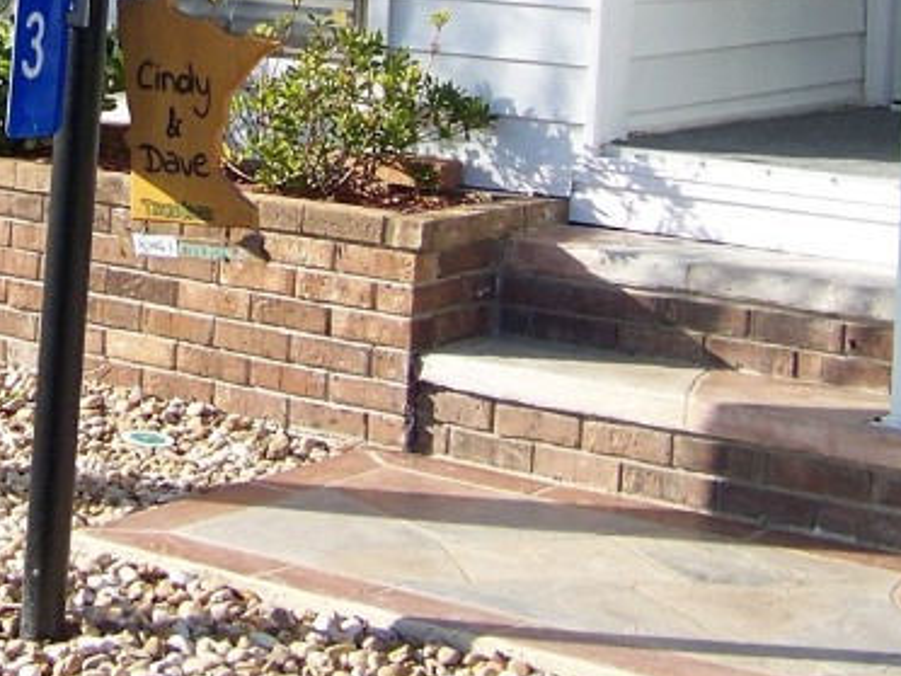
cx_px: 111
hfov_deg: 19.5
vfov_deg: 14.3
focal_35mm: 99
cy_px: -206
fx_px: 2577
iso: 64
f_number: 2.8
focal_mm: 5.85
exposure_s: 1/500
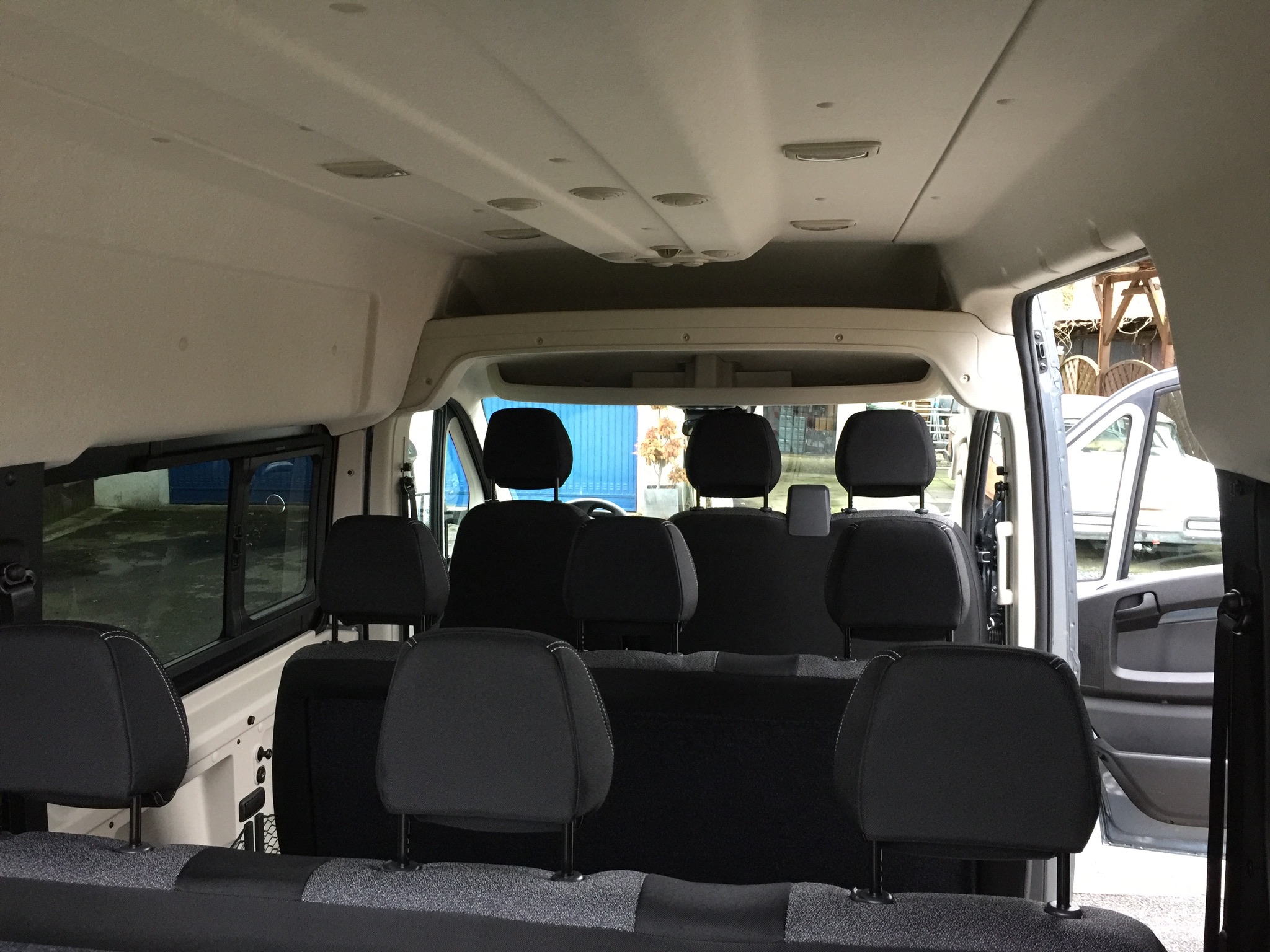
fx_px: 1064
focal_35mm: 29
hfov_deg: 61.7
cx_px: 635
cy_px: 476
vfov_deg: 48.2
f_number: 2.2
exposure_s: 1/17
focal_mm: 4.15
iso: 160
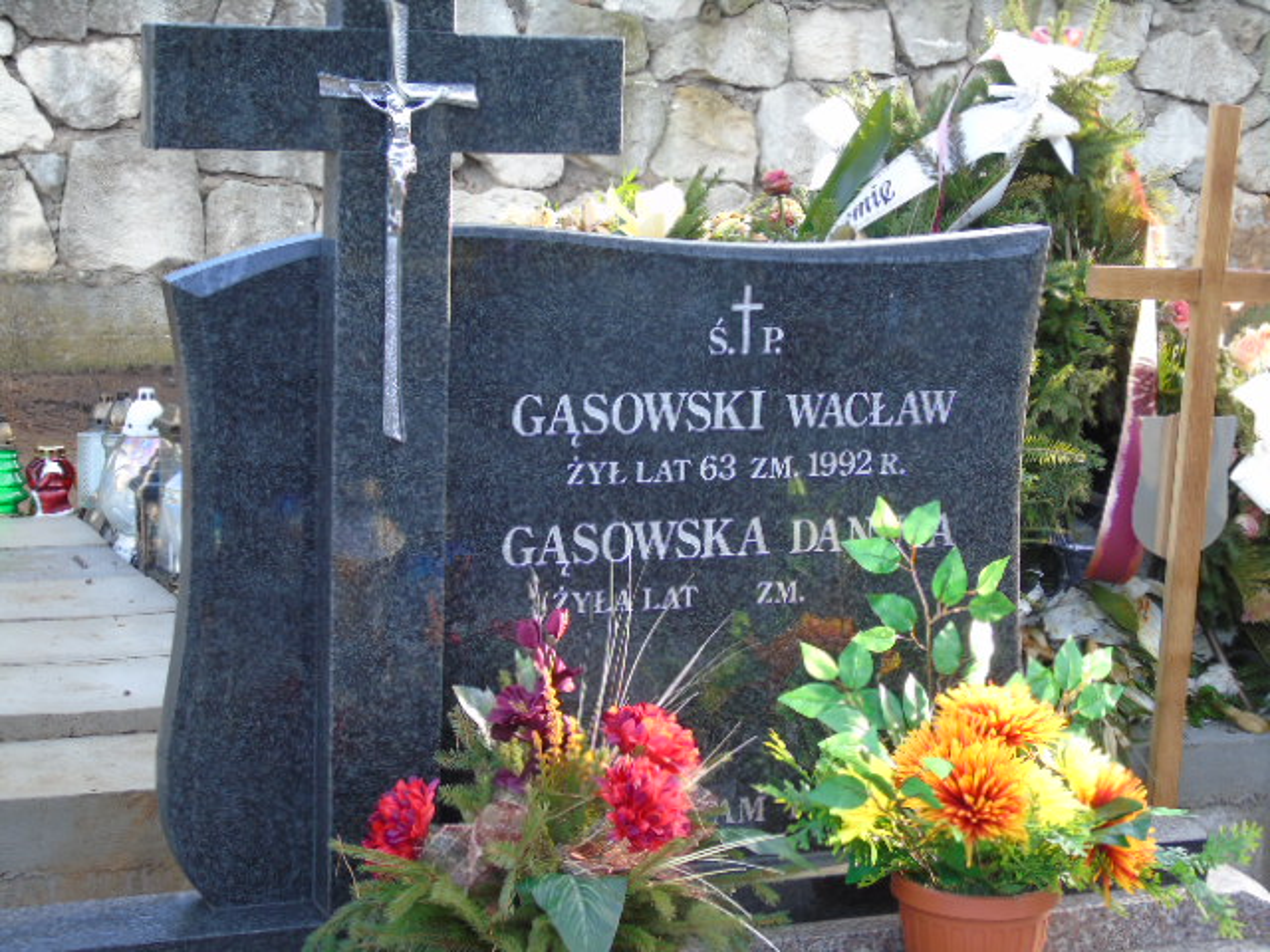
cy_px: 476
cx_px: 635
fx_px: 2605
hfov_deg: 27.4
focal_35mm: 71
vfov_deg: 20.7
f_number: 4.7
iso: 80
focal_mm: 13
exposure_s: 1/30
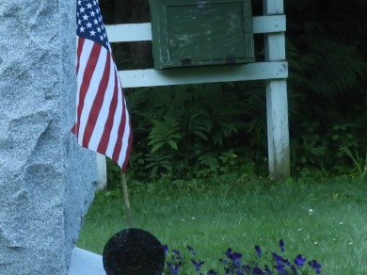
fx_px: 5287
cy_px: 19
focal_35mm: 499
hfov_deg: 4.0
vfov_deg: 3.0
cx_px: -214
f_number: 5
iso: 180
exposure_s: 1/60
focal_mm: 24.2
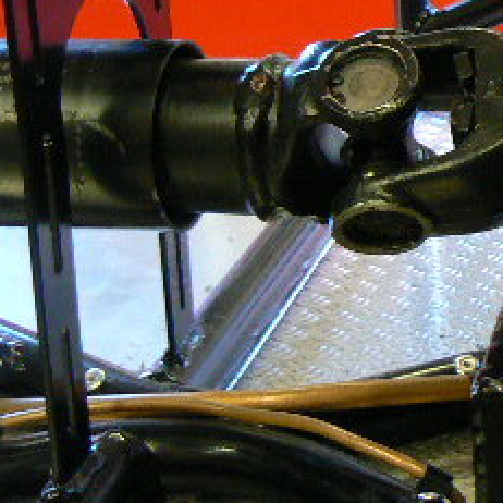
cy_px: 124
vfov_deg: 19.6
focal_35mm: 88
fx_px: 1447
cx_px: 625
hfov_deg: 18.5
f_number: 2.8
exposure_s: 1/8
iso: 200
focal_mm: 6
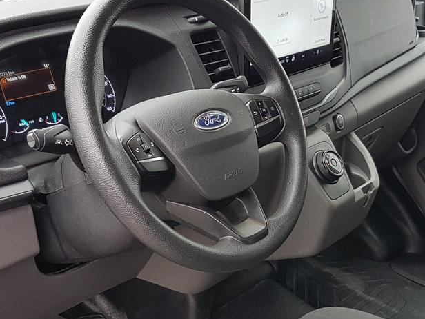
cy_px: 218
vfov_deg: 26.8
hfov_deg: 35.2
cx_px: 281
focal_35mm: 54
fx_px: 663
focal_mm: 4.2
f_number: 1.7
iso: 64
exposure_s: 1/50
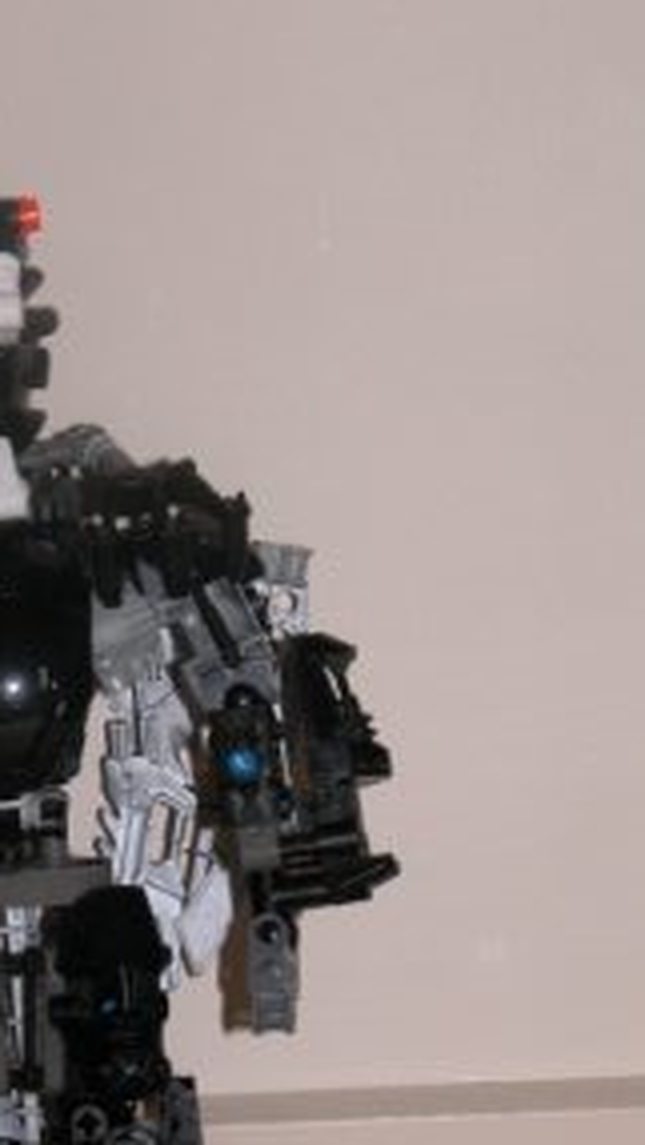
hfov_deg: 7.7
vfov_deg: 13.7
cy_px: 737
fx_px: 4771
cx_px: 20
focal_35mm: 157
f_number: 6.4
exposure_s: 1/125
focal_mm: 23.7
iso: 100
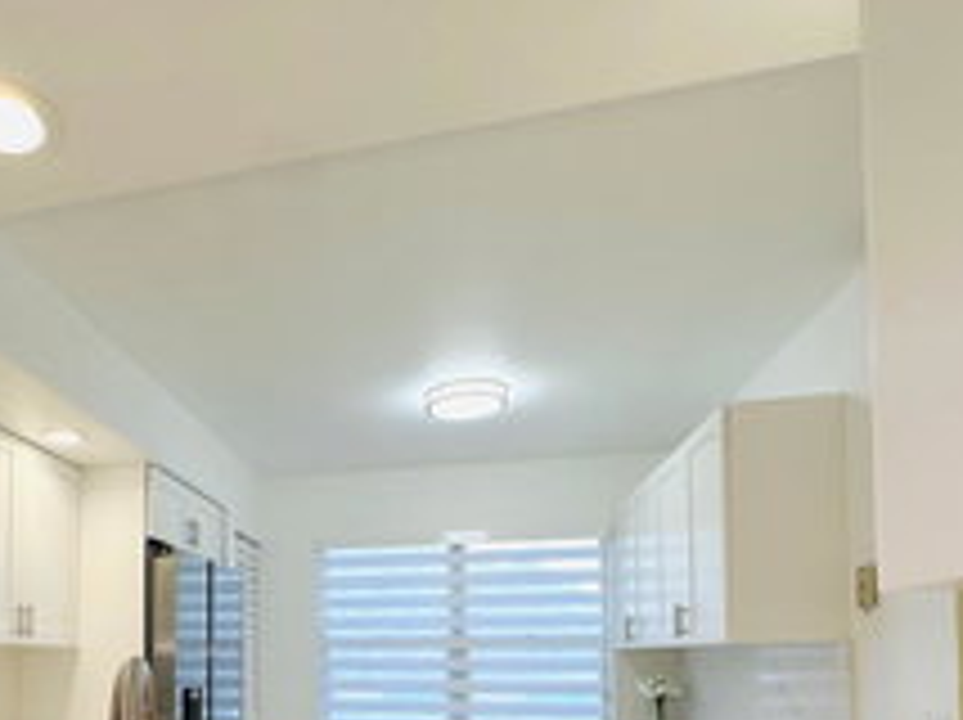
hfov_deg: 59.7
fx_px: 778
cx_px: 227
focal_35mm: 28
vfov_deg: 45.3
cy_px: 639
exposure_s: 1/120
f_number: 2.2
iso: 50
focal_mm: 2.22
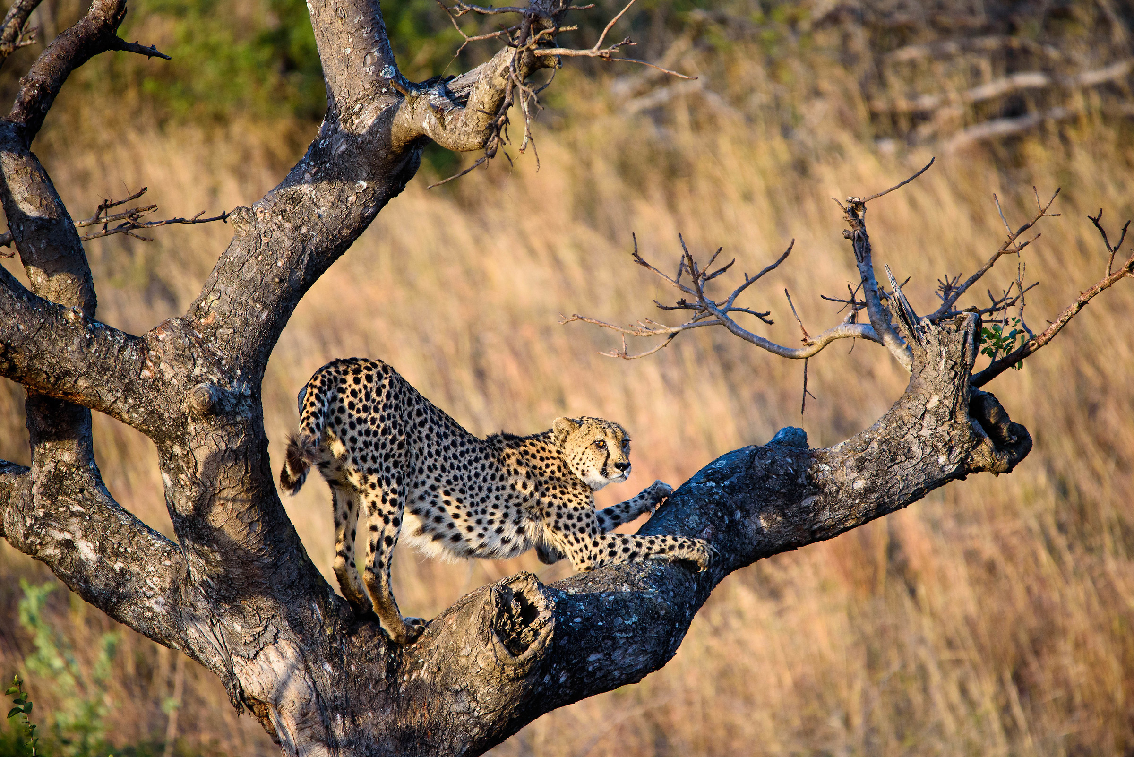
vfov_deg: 2.3
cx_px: 567
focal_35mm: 600
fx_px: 18906
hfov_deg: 3.4
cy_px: 378
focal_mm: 600
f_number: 6.3
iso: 1600
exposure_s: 1/1250
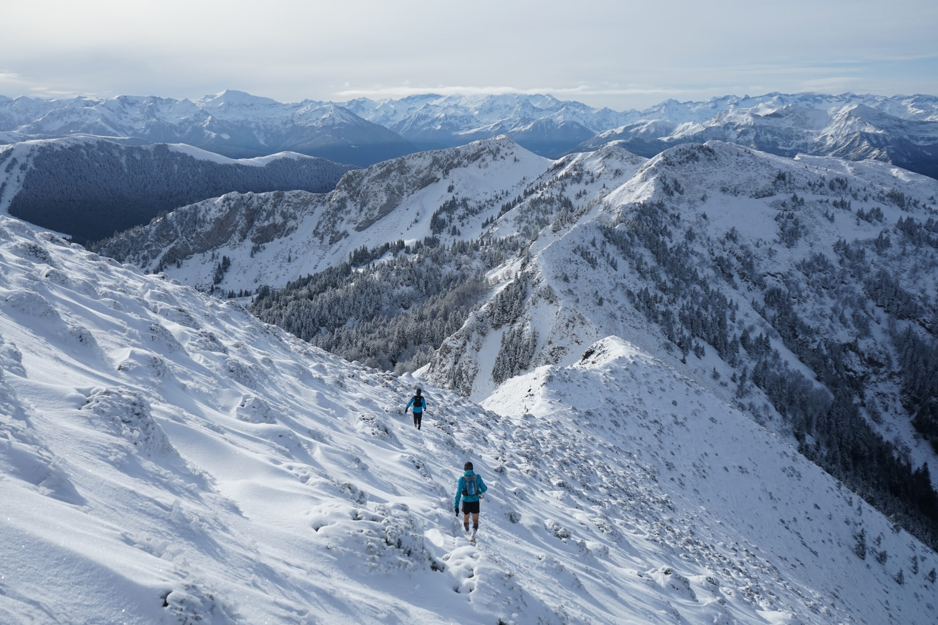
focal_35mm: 33
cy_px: 312
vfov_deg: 40.0
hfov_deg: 57.2
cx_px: 469
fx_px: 860
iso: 250
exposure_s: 1/640
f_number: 9
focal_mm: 33
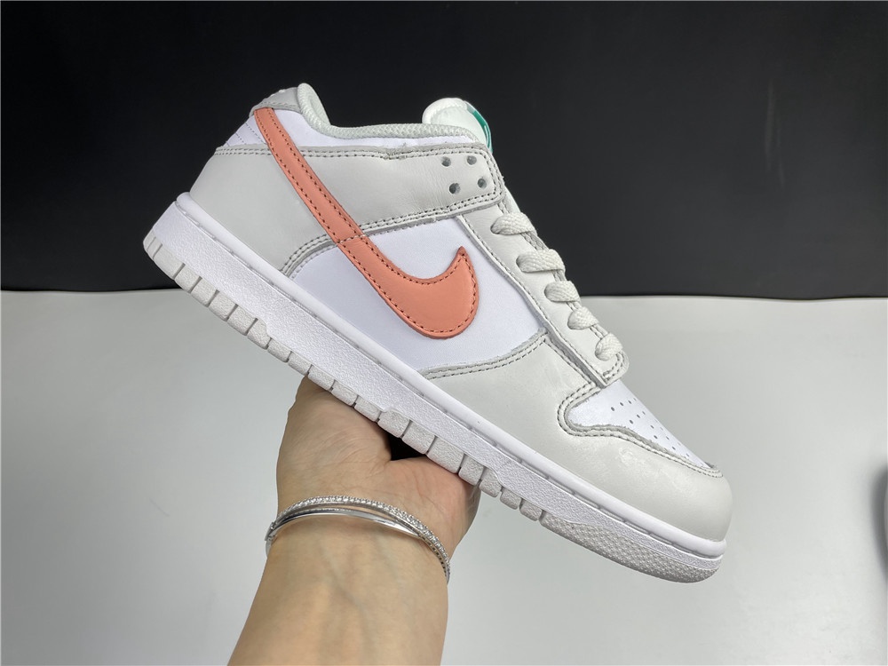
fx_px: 667
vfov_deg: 53.1
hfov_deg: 67.3
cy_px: 333
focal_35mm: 26
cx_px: 444
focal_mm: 4.2
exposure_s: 1/121
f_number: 1.6
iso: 40
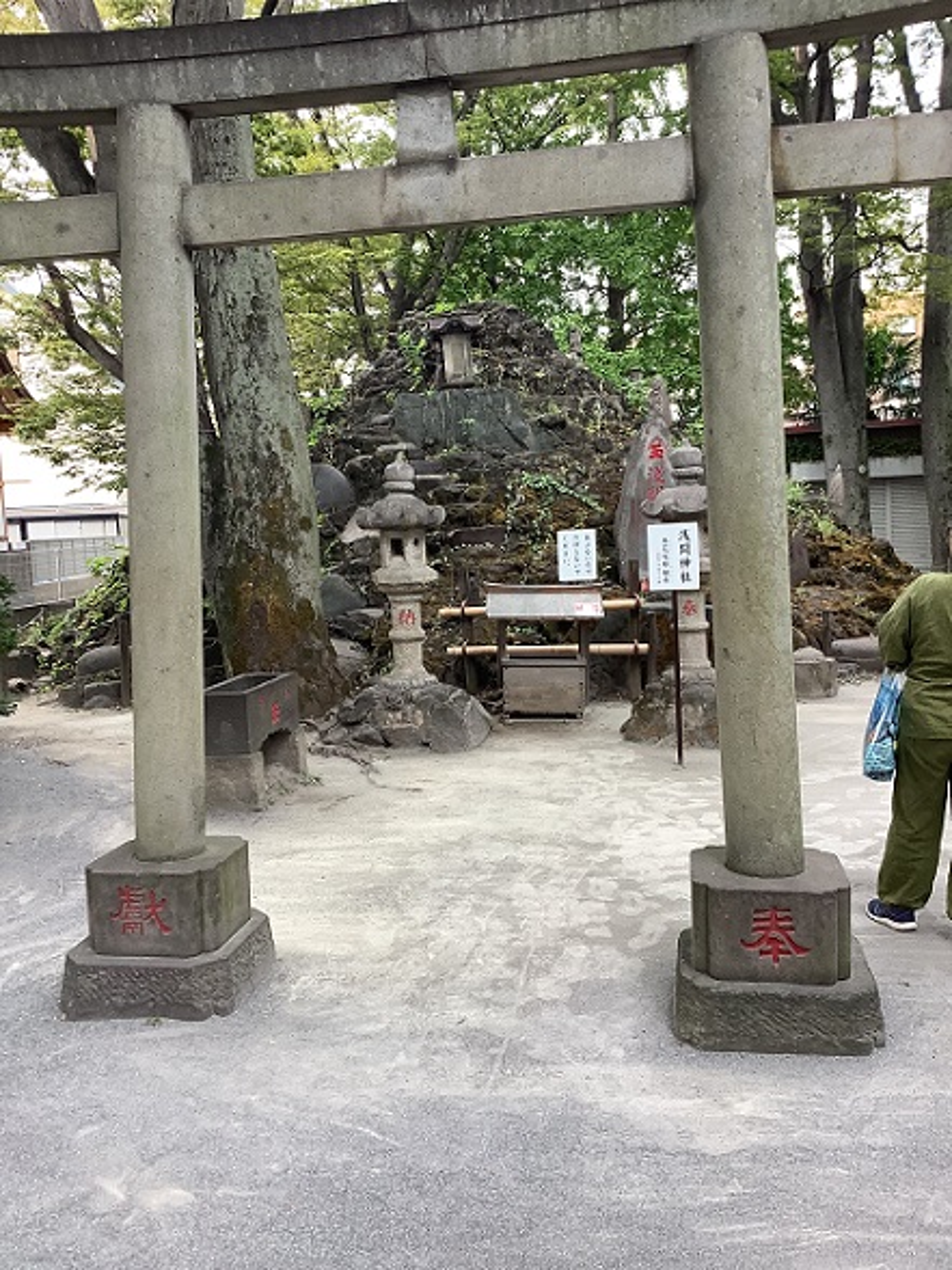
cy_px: 635
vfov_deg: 58.4
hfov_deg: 45.4
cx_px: 476
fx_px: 1137
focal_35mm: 31
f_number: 2.4
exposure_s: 1/100
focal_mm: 3.3
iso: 64
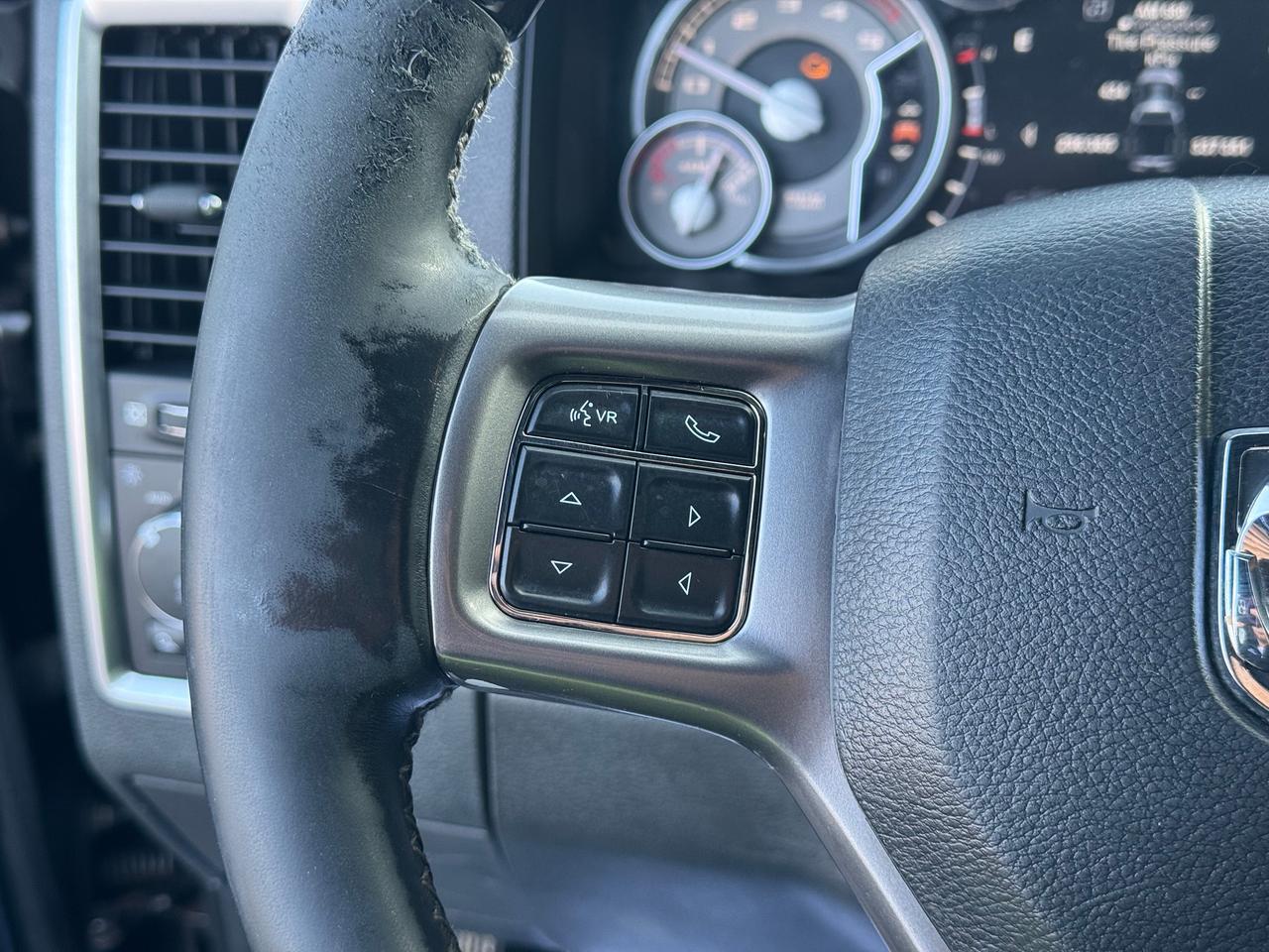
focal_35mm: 48
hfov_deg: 39.7
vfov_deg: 30.3
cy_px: 476
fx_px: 1760
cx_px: 634
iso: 80
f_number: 1.78
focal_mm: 6.76
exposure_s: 1/121
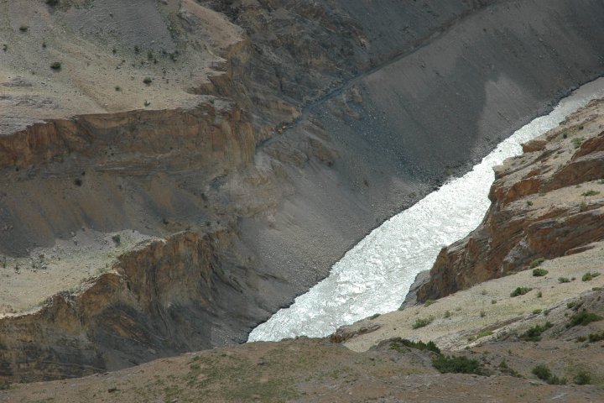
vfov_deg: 13.0
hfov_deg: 19.5
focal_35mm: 105
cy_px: 202
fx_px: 1762
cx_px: 302
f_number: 9
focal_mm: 70
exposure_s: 1/320
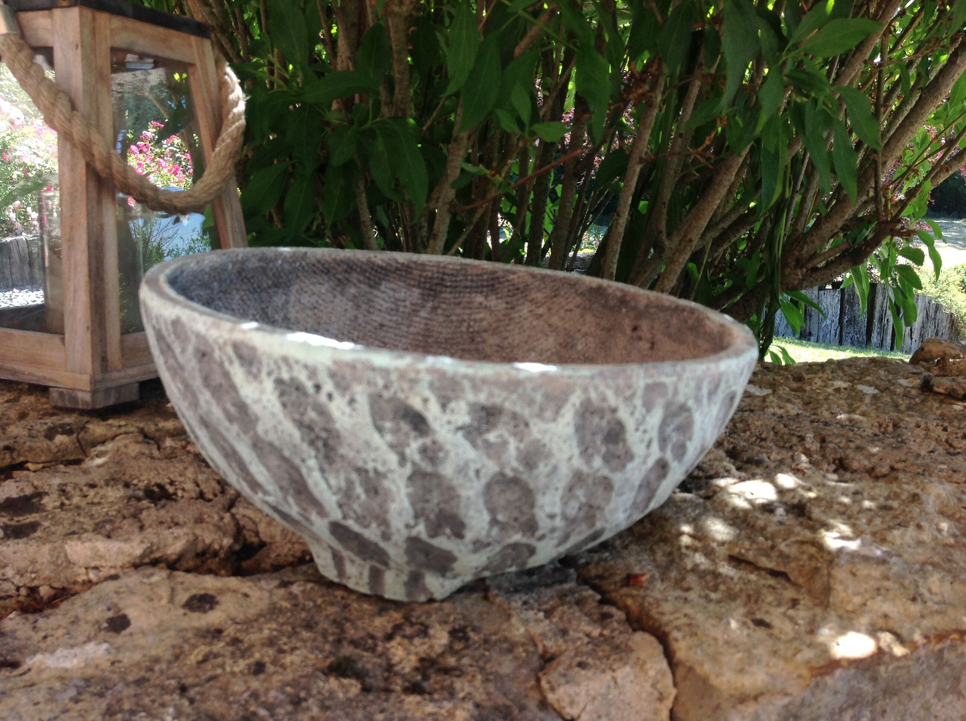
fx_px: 975
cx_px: 483
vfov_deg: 40.6
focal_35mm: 35
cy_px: 360
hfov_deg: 52.7
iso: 50
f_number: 2.4
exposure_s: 1/291
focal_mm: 4.28
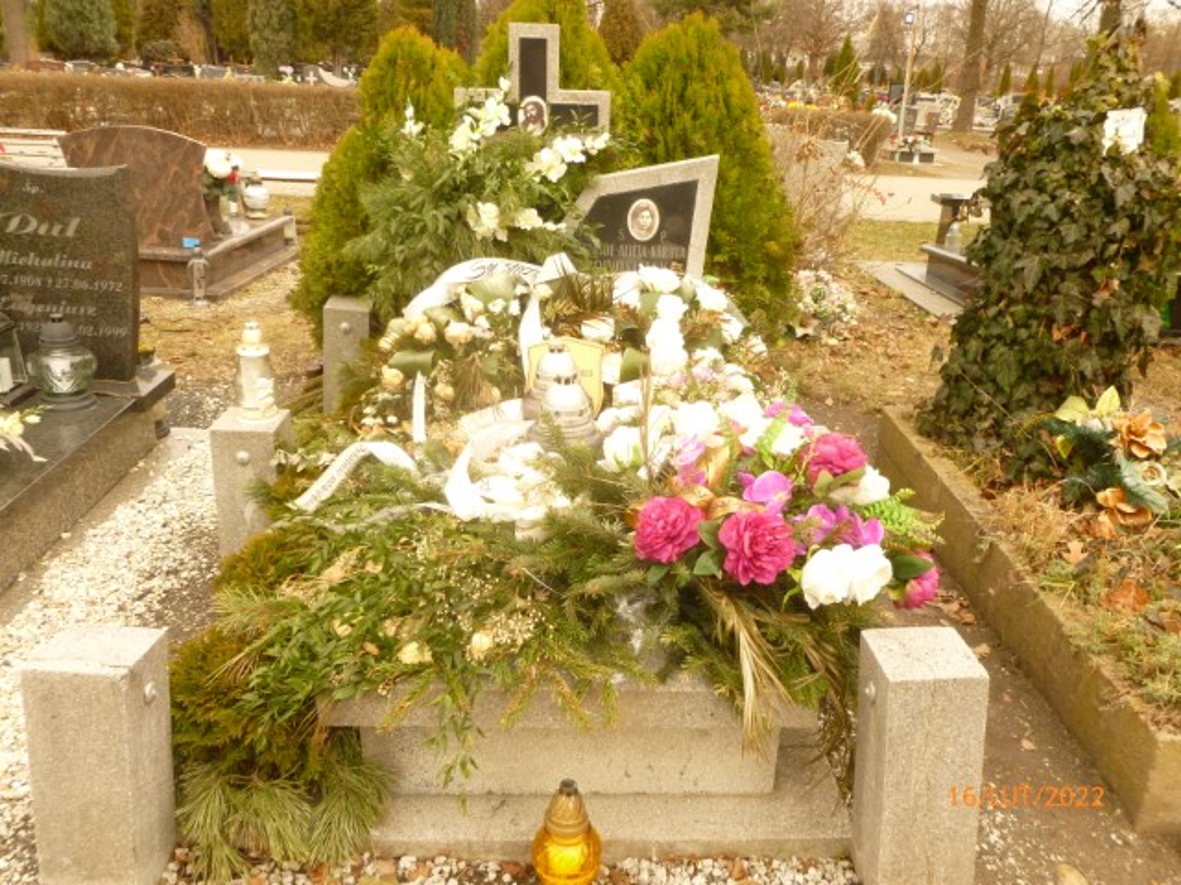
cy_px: 442
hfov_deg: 63.4
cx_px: 590
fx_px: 955
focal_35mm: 28
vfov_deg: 49.7
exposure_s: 1/250
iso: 200
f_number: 3.3
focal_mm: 5
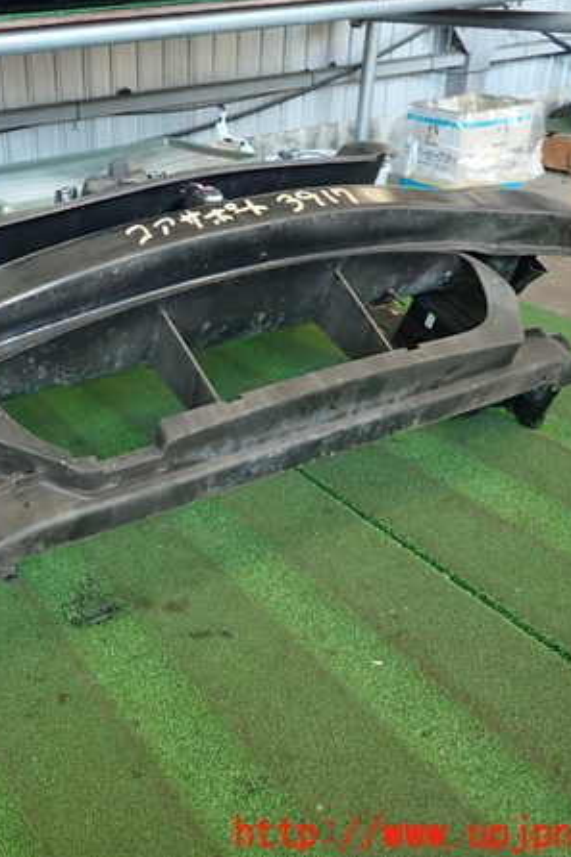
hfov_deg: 36.2
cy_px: 427
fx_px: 833
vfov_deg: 54.5
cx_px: 92
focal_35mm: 35
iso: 160
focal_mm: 4.5
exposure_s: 1/60
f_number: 2
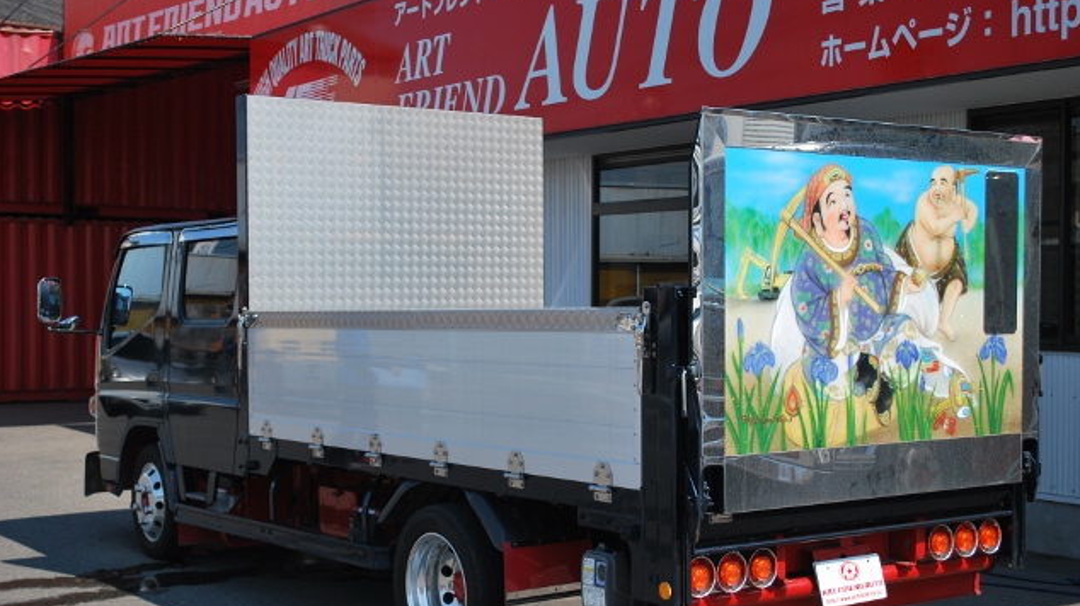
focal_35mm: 54
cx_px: 538
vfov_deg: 22.2
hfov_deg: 38.5
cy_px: 339
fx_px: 1546
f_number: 5
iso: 200
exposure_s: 1/1000
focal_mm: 34
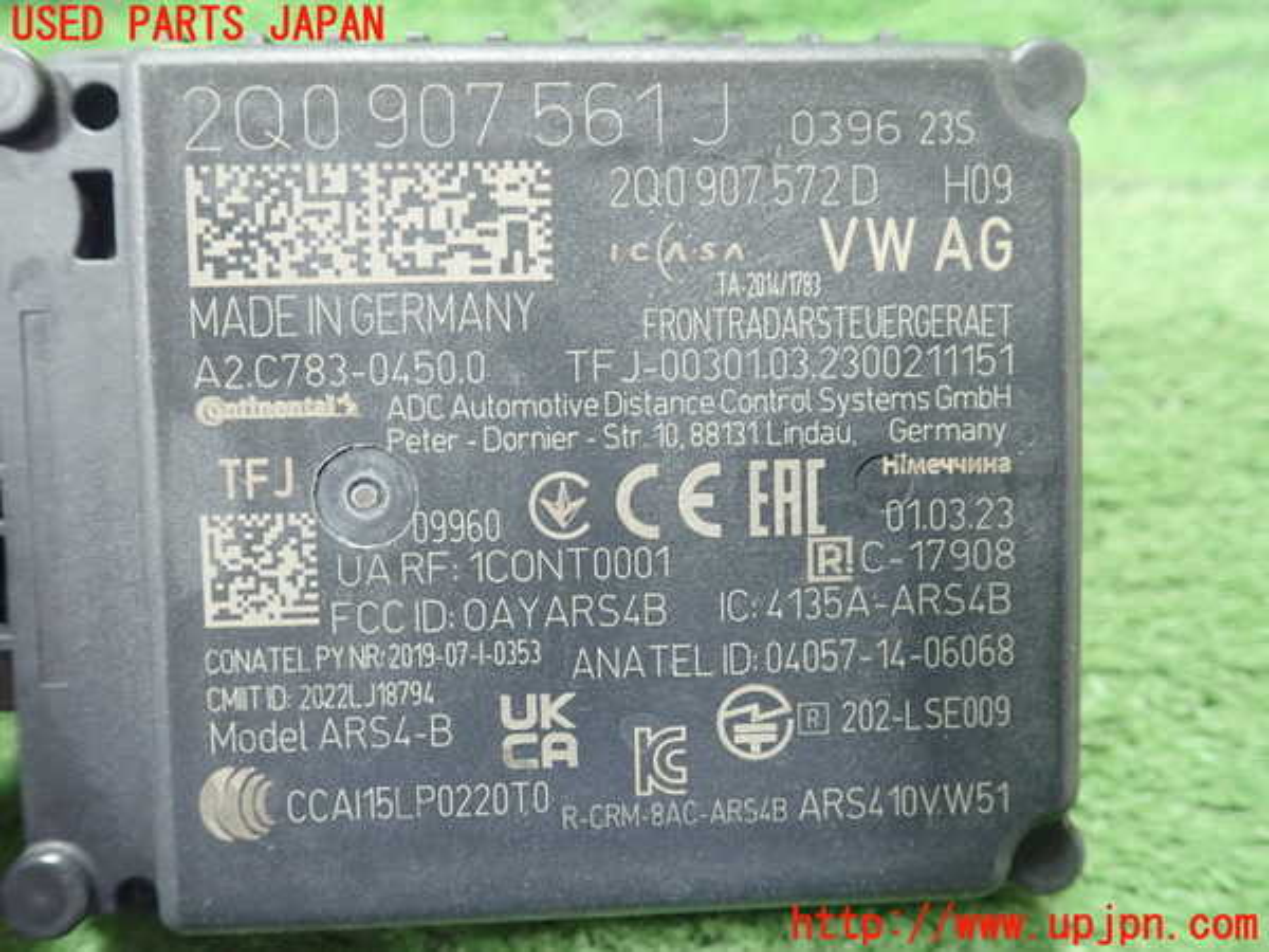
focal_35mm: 30
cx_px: 634
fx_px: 1100
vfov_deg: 46.8
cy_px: 476
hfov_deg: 60.0
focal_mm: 5.5
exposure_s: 1/80
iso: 800
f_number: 2.3
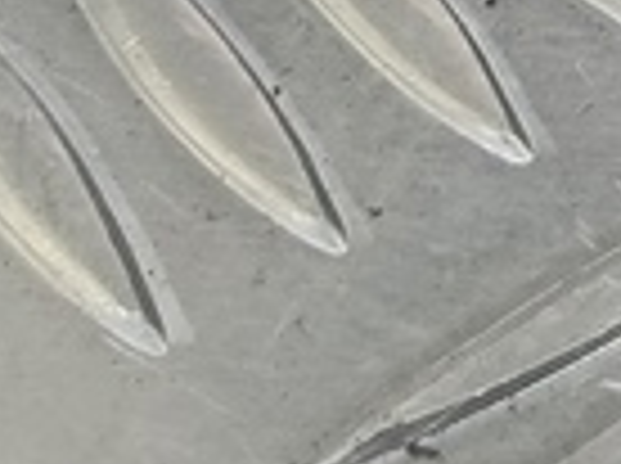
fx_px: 3062
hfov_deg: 9.0
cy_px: -761
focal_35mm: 171
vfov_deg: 7.8
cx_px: 1971
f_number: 1.6
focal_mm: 4.11
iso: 113
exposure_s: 1/50
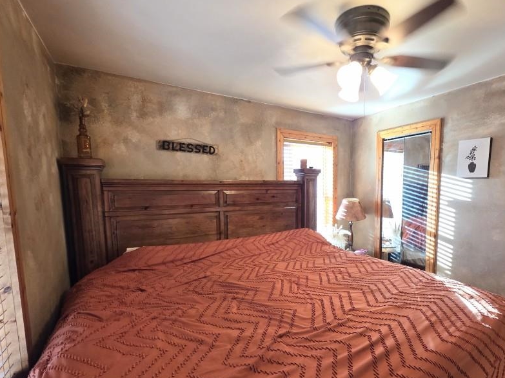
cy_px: 210
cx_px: 306
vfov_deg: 74.5
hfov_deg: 89.7
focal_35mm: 17
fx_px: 248
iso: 160
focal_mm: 2.2
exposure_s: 1/60
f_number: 1.9
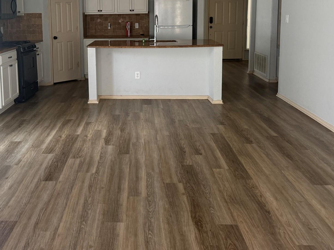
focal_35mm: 40
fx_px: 386
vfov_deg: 35.1
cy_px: 59
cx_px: 113
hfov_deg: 46.1
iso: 200
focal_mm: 6.76
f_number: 1.78
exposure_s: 1/99
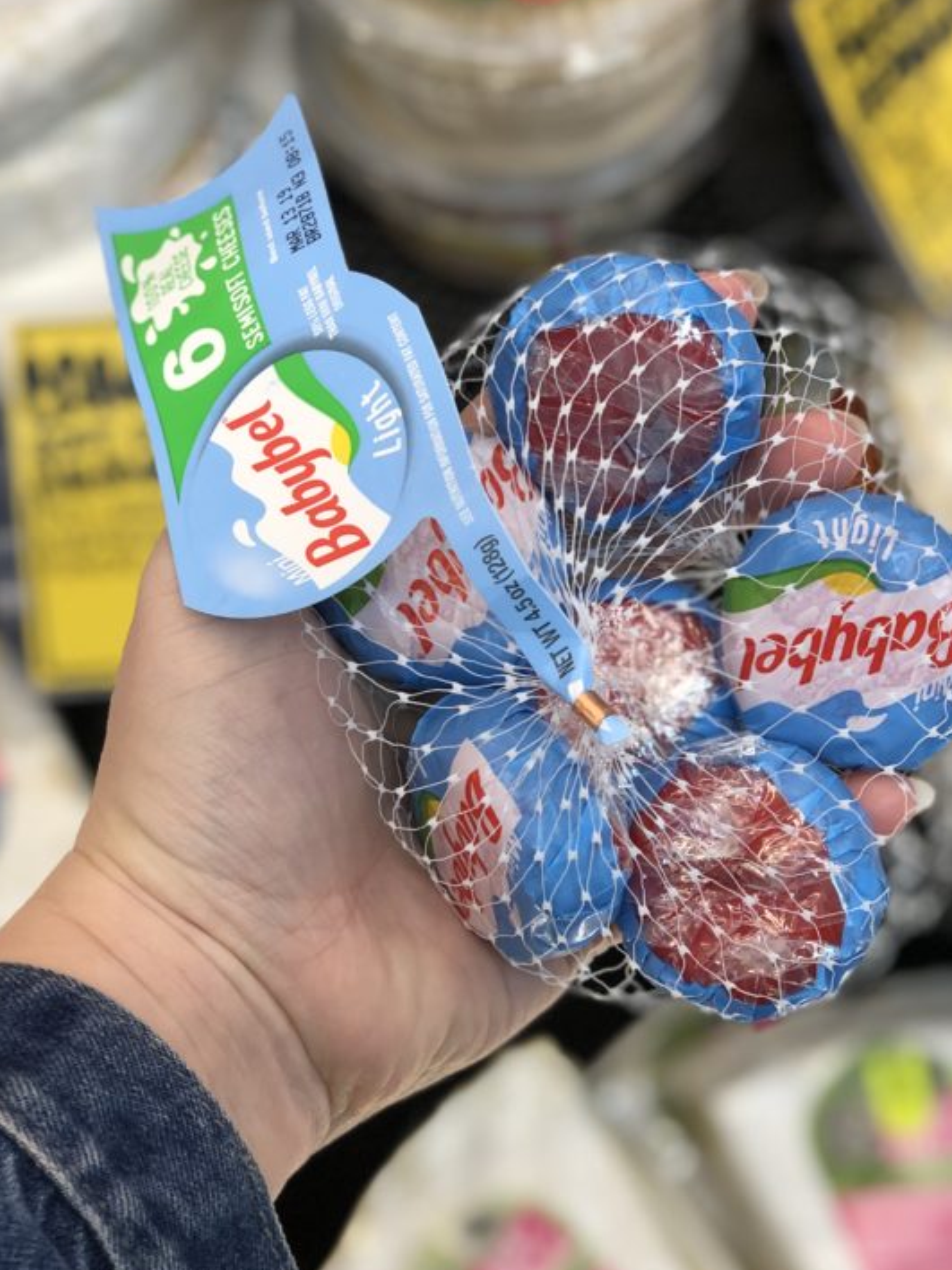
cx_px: 616
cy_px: 626
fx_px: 2640
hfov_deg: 20.4
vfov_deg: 27.0
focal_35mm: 72
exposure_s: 1/50
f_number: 2.4
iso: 40
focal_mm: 6
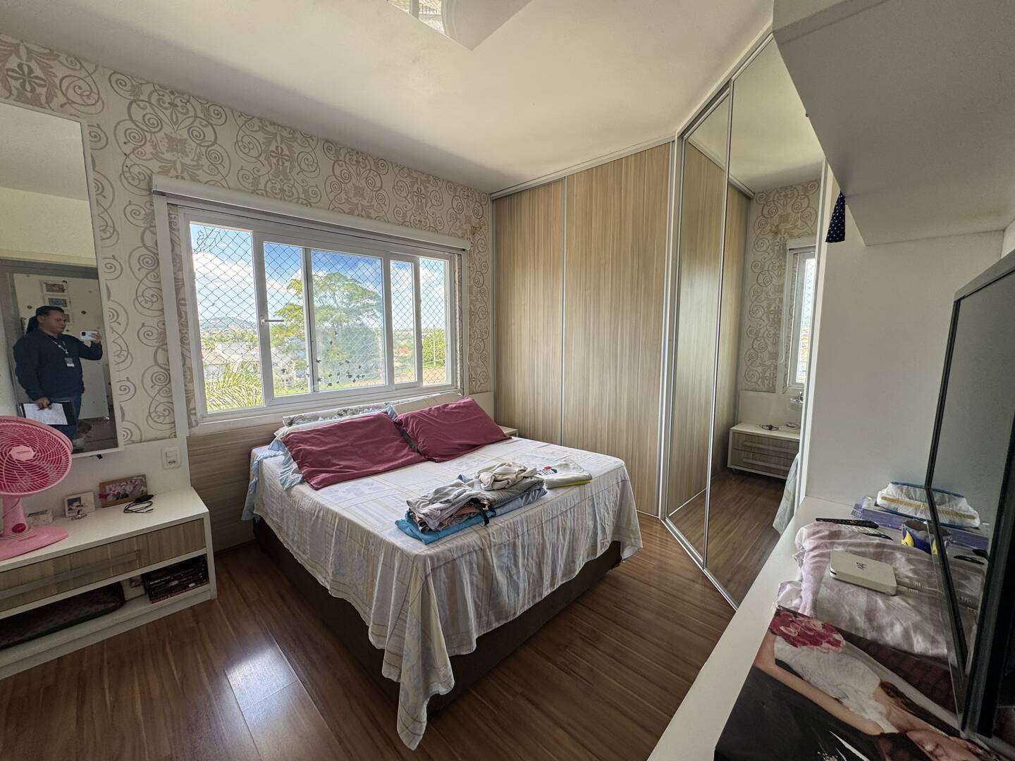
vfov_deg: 85.7
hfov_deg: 102.1
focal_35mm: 14
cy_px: 380
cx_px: 508
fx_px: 411
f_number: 2.2
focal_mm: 2.22
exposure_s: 1/129
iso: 40
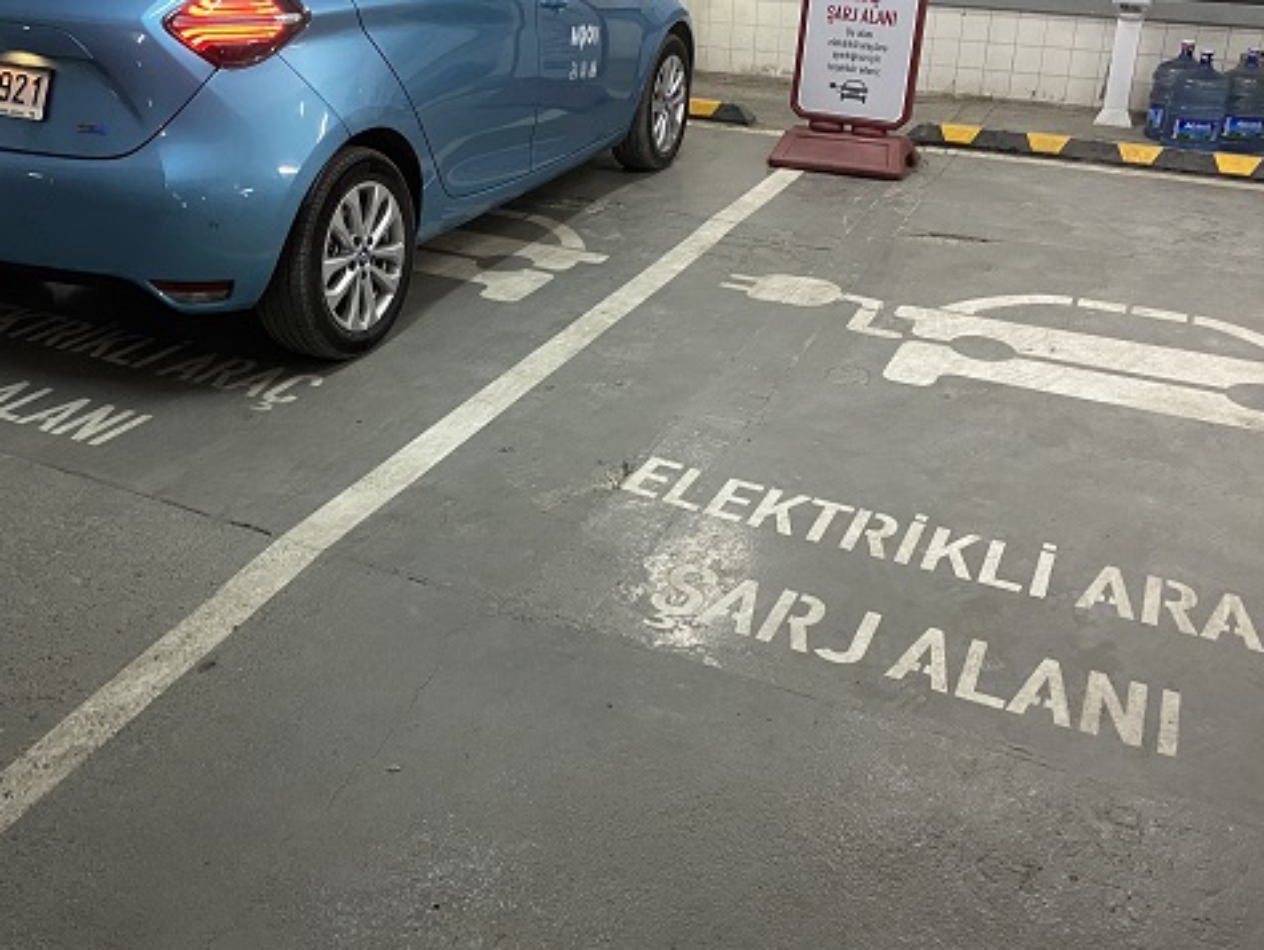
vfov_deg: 40.3
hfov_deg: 52.5
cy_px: 330
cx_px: 567
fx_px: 1279
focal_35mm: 35
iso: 250
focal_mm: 4.25
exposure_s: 1/50
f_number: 1.8
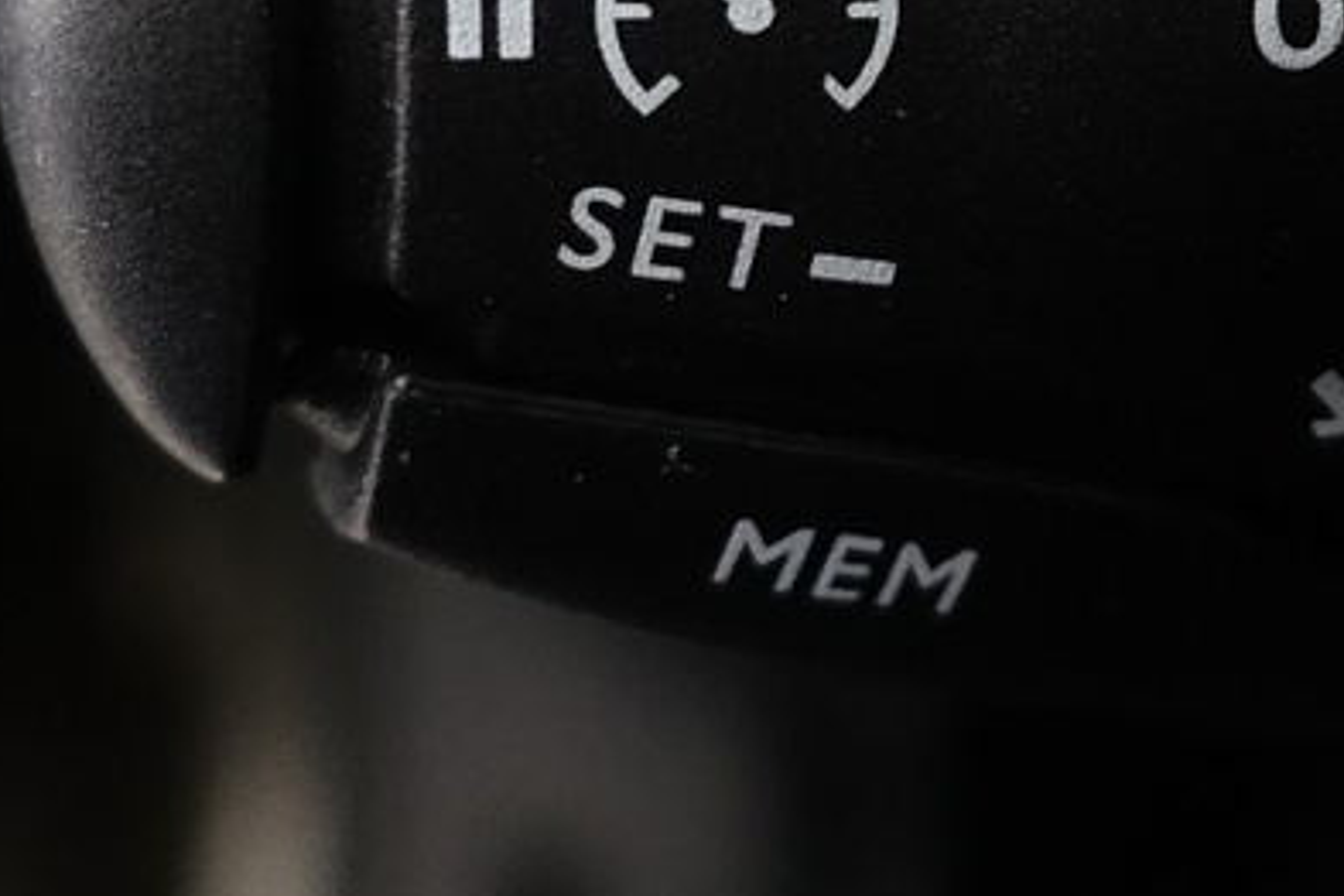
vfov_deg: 13.4
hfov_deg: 20.1
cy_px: -188
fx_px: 3696
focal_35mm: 99
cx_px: 1296
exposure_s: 1/20
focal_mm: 8.8
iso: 1000
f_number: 2.5
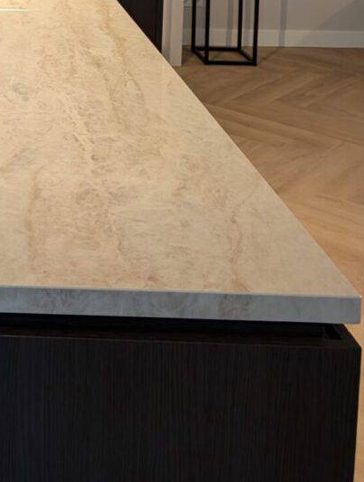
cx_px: -96
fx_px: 880
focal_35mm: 63
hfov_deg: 21.4
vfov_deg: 26.8
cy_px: -114
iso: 145
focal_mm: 6.9
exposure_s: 1/24.6
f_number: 1.68
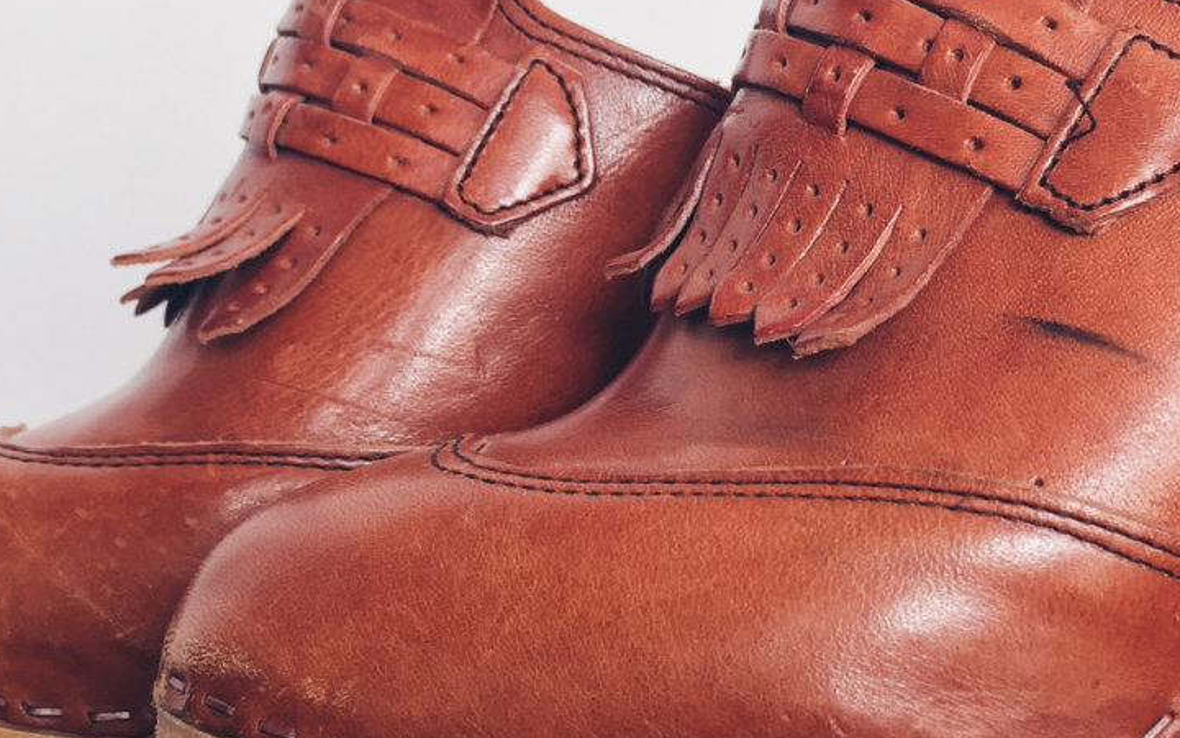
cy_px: 301
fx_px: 2058
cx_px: 813
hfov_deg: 31.7
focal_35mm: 64
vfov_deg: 20.3
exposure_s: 1/40
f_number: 2.2
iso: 32
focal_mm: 4.15
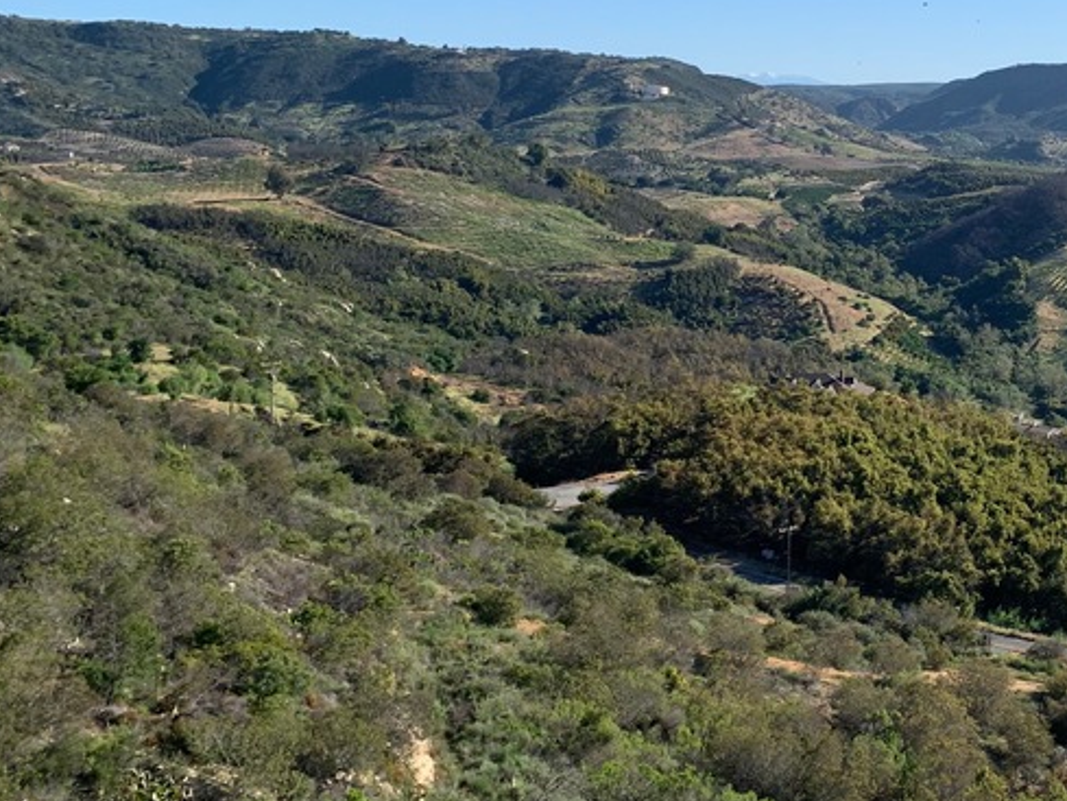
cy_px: 212
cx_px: 986
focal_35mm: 51
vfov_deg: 28.2
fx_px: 1572
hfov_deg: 35.0
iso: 25
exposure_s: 1/2481
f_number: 1.8
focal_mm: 4.25
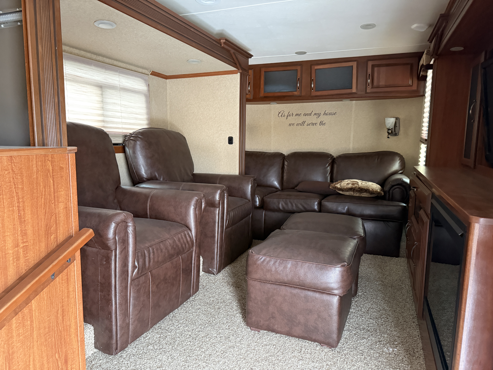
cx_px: 246
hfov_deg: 71.6
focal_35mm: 24
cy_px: 185
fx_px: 342
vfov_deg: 56.8
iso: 1250
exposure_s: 1/30
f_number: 1.78
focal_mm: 6.76
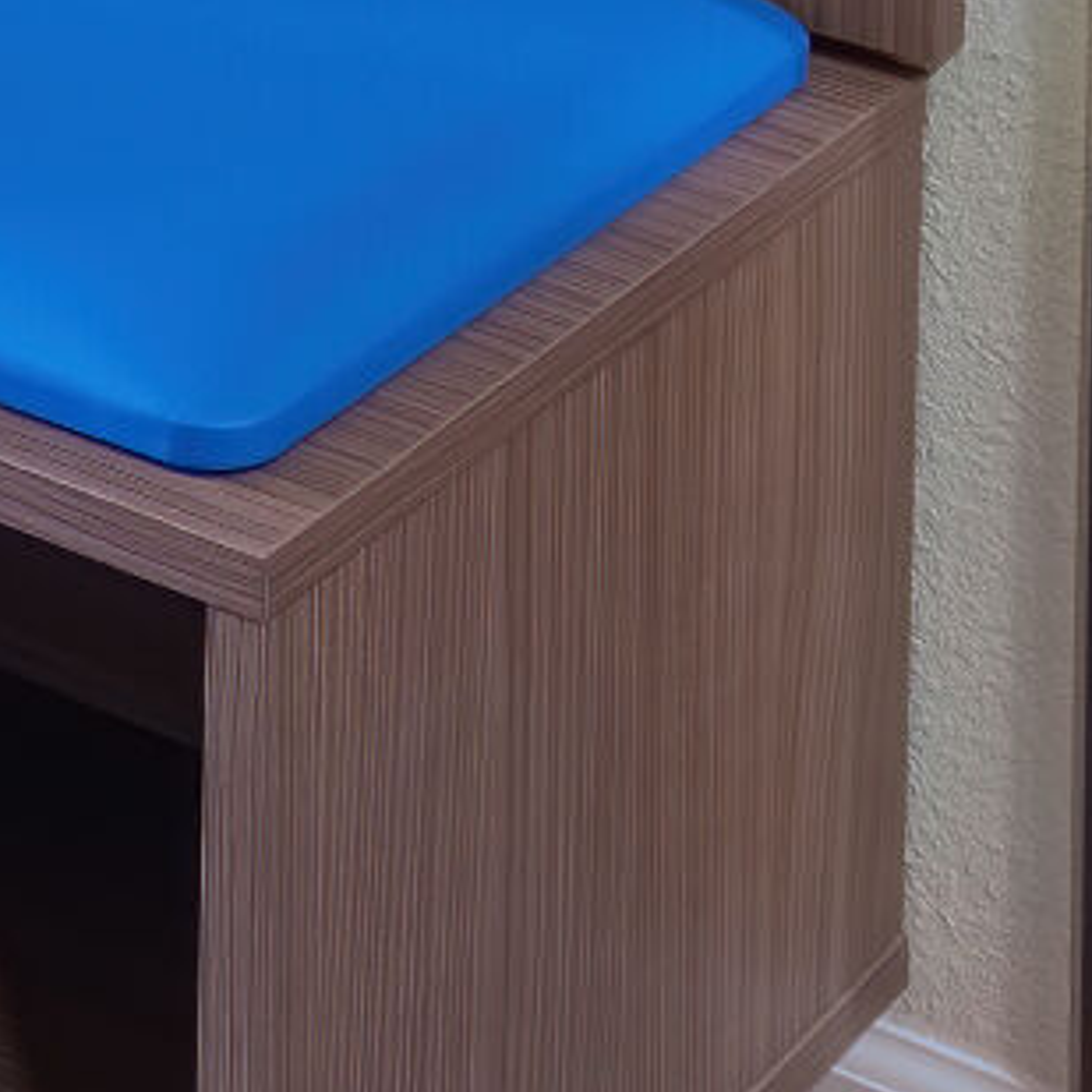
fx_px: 5751
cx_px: -530
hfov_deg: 10.5
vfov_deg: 9.1
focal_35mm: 161
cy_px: -1954
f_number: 7.1
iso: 250
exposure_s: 1/125
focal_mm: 13
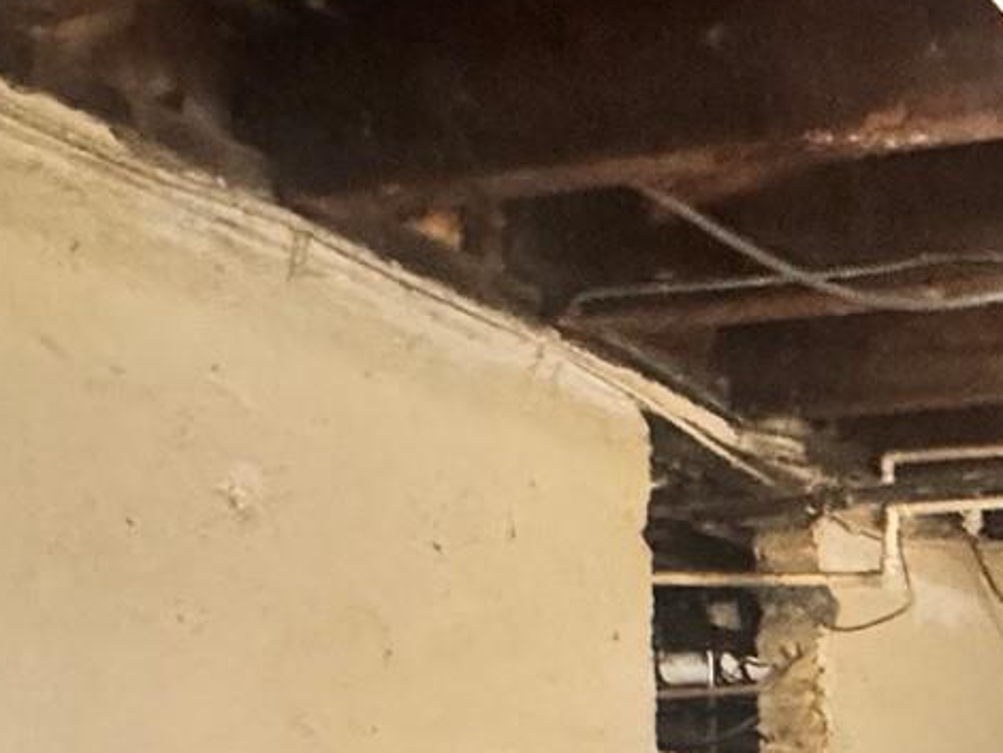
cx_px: 1440
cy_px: 1032
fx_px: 1768
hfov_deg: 25.3
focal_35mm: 61
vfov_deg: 21.3
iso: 1250
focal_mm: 2.22
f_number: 2.2
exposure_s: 1/60
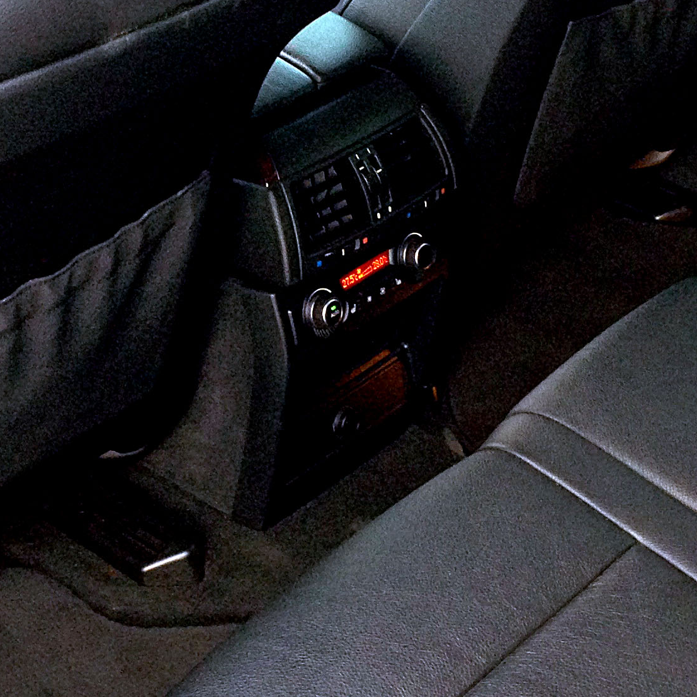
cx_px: 310
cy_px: 344
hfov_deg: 20.2
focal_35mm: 86
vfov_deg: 20.2
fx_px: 1959
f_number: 2.4
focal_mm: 4.12
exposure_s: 1/20
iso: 160
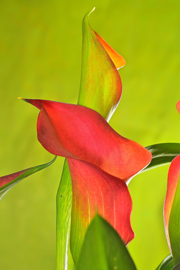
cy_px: 155
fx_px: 810
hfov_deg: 12.7
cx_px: 81
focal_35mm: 108
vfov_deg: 18.9
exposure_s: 1/60
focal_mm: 60
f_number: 16
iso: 100
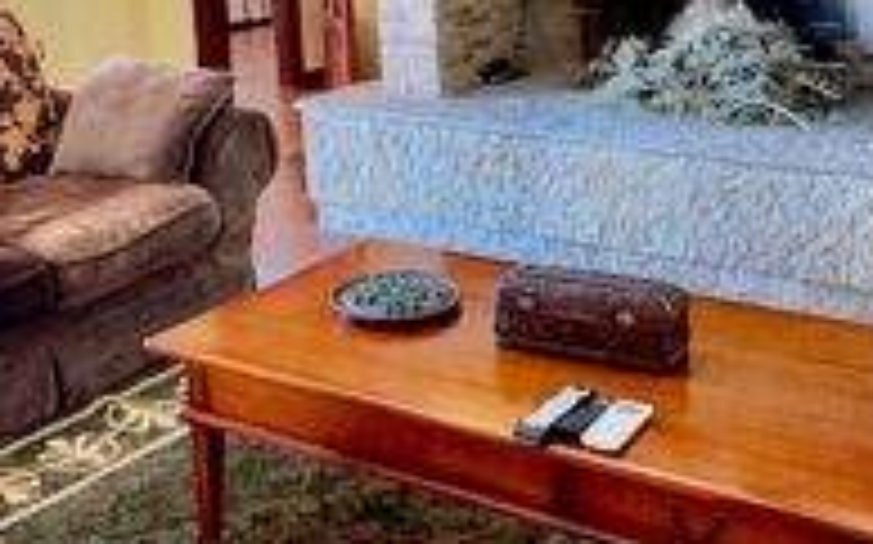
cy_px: 166
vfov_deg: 23.8
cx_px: 497
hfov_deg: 37.5
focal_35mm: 54
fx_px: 1284
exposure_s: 1/50
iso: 400
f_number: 2.2
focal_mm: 2.22
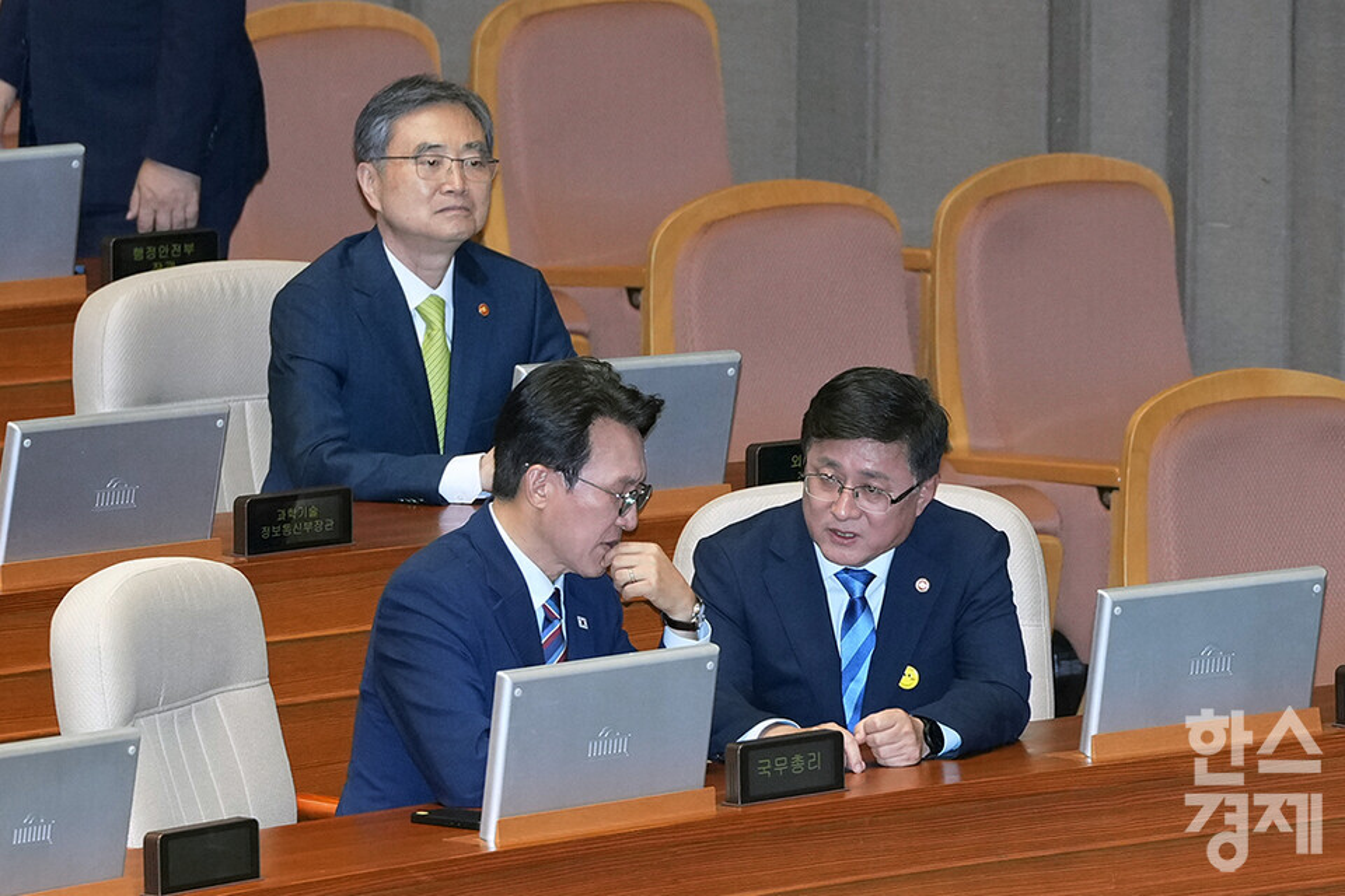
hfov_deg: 10.3
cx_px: 672
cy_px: 448
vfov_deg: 6.9
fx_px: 7472
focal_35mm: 200
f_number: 4
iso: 2500
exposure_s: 1/125
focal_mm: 200
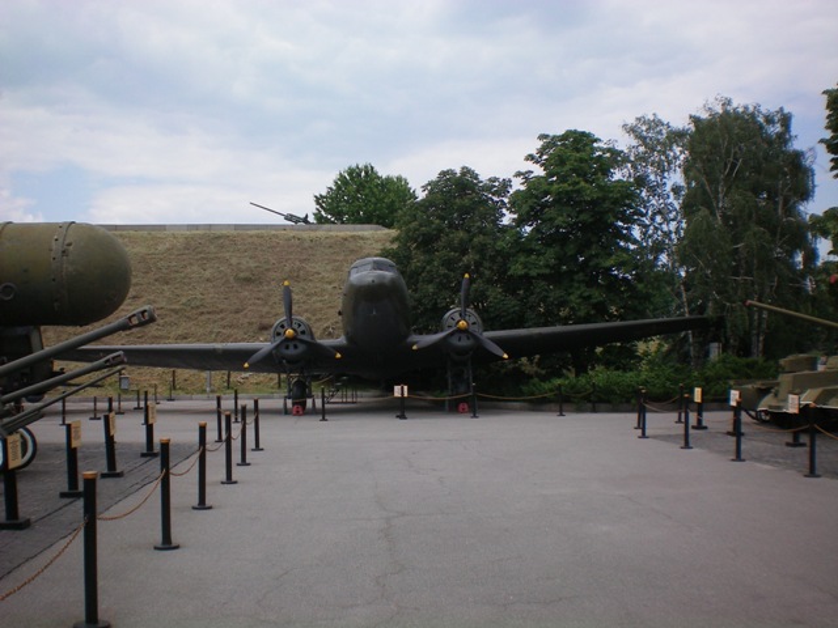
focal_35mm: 38
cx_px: 419
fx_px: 920
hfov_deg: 49.0
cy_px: 314
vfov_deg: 37.7
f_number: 4.6
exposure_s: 1/500
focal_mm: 6.3
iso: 64
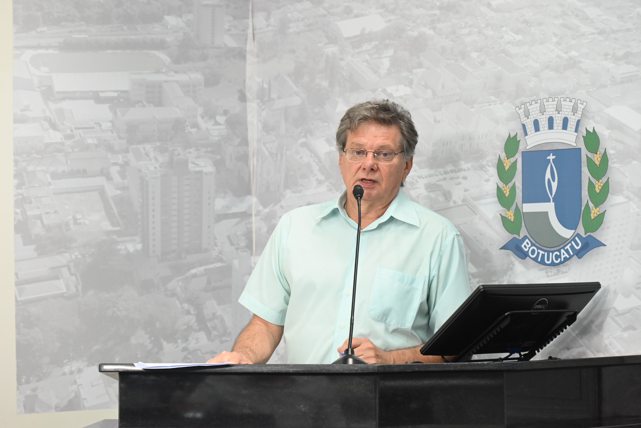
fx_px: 2137
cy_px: 214
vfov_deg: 11.4
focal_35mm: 120
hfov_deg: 17.1
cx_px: 320
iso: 3200
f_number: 6.3
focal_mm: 120
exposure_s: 1/125
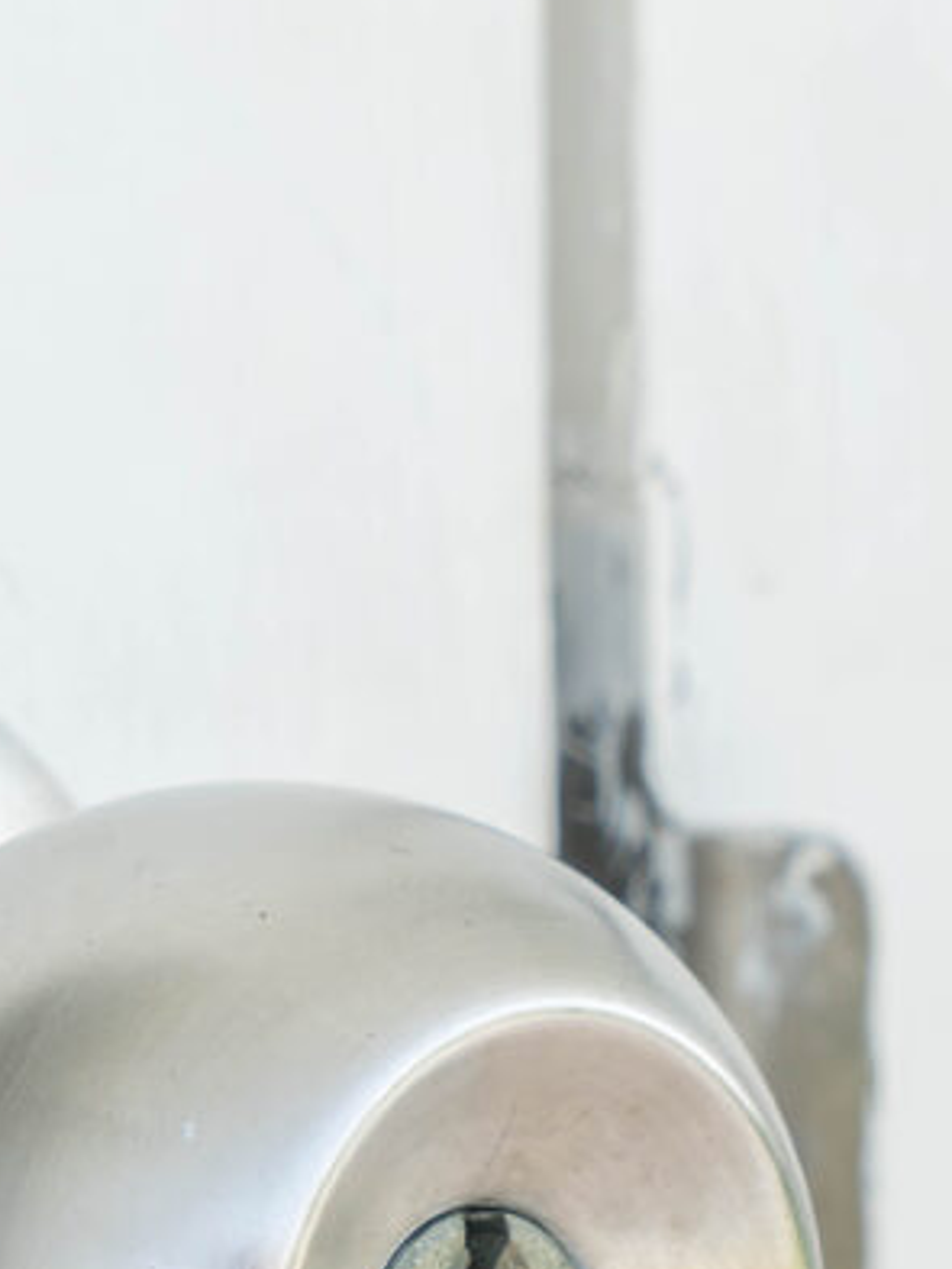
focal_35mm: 263
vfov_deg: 7.5
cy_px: 1292
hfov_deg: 5.6
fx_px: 9639
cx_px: 904
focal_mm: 70
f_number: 11
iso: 100
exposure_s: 1/60
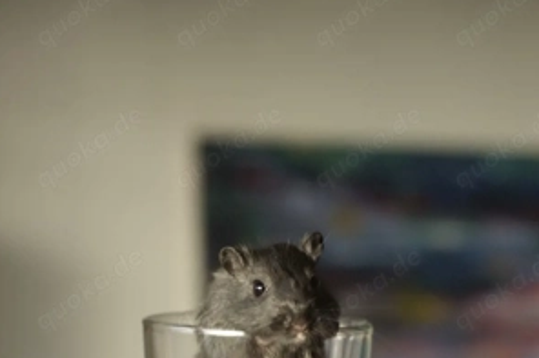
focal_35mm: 76
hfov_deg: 26.7
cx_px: 268
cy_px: 354
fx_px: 1137
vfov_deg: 17.5
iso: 160
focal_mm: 50
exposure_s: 1/40
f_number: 4.5
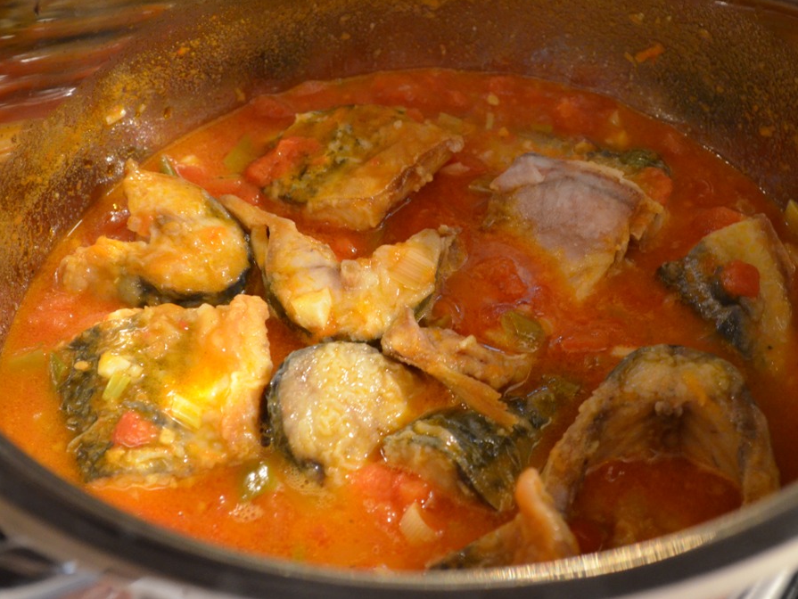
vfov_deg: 18.7
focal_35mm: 79
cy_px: 299
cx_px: 456
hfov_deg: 24.7
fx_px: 1822
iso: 3200
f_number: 5.3
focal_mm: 48
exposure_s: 1/13
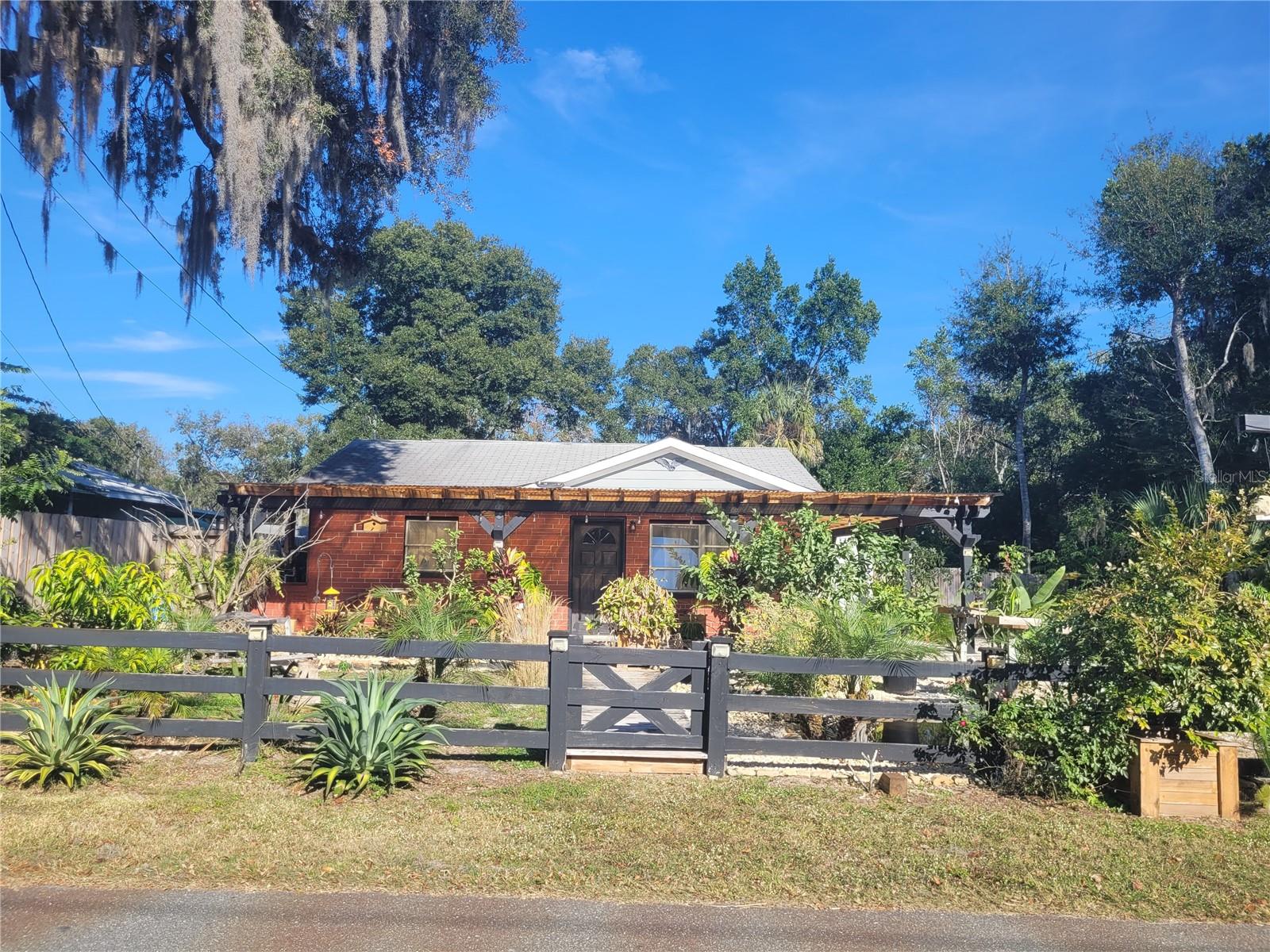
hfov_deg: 67.3
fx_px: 954
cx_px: 635
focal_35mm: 26
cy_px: 476
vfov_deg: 53.1
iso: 40
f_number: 1.8
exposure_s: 1/1480
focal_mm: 5.4
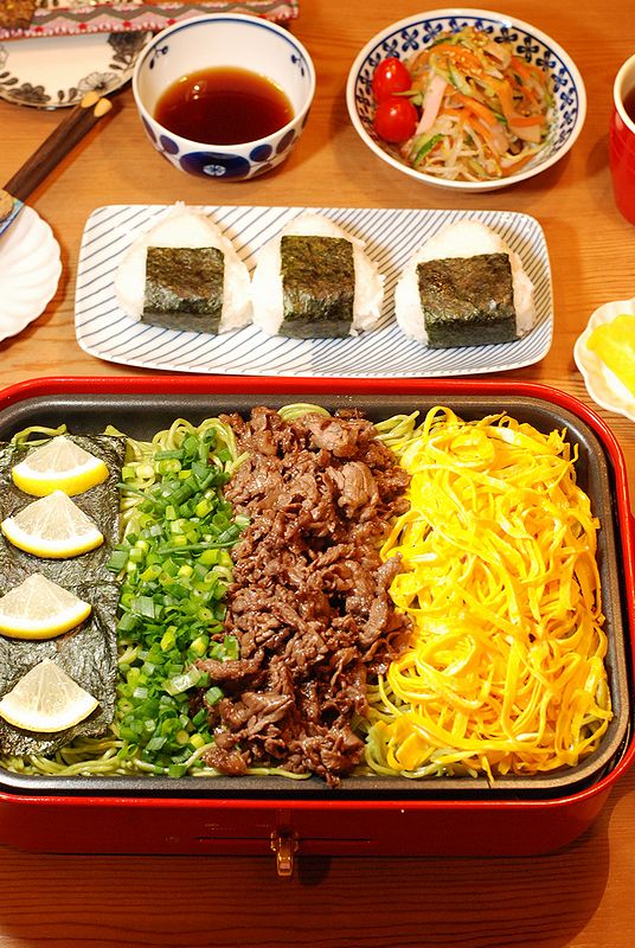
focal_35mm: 75
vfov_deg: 27.0
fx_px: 1977
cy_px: 474
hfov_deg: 18.2
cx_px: 318
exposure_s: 1/25
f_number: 6.3
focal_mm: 50
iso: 1000
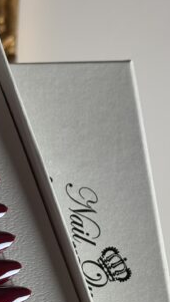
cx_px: 42
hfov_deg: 12.2
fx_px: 795
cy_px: 251
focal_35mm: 99
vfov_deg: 21.3
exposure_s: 1/100
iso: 125
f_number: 1.78
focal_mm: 6.76
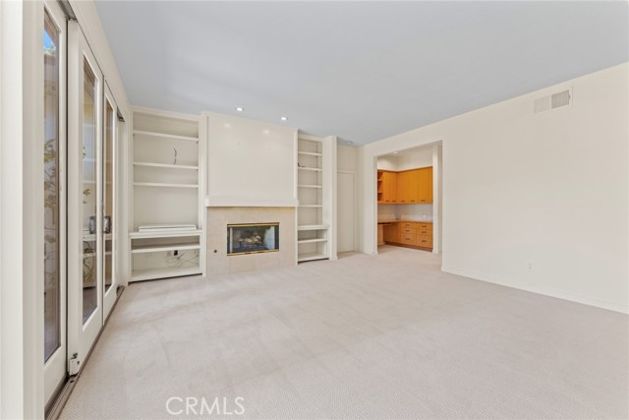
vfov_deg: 81.2
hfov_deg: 104.2
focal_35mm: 14
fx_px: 245
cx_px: 314
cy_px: 210
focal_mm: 14
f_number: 6.3
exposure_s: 1/13
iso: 400
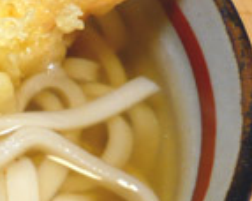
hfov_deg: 15.6
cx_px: -132
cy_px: 147
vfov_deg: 13.6
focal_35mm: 113
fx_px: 842
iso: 200
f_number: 3.1
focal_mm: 5.8
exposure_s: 1/30
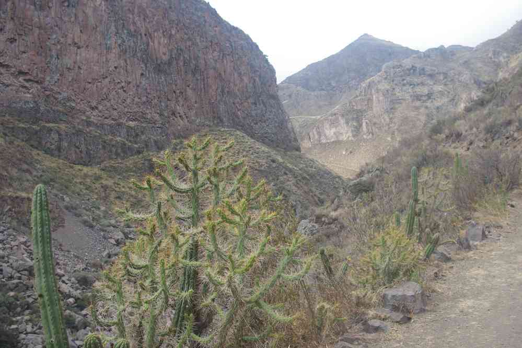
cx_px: 261
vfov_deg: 36.9
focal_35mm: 36
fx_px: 522
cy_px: 174
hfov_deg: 53.1
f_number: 6.3
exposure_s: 1/50
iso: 200
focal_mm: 24
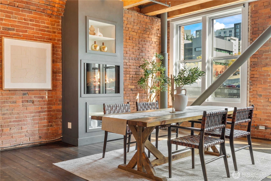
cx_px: 136
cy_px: 90
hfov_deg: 54.4
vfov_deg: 37.8
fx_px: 263
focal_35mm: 35
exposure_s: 2.5
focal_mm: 35
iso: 100
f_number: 11
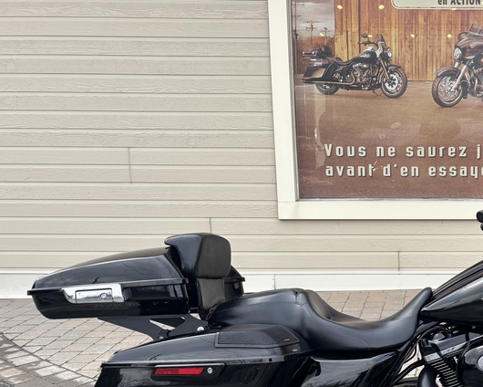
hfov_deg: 35.5
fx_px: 700
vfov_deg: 30.7
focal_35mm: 49
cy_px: 246
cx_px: 447
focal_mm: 5.96
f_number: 1.6
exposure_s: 1/1007
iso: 50
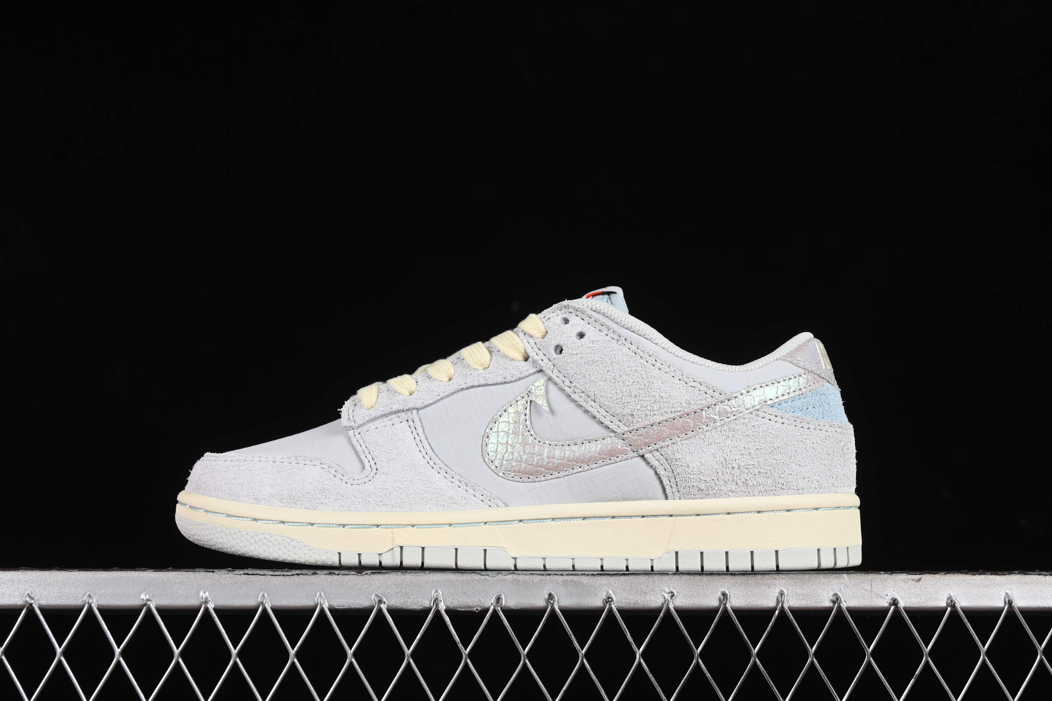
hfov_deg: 27.0
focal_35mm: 75
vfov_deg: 18.2
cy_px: 350
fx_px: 2191
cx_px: 526
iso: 160
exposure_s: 1/80
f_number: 8
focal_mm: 50
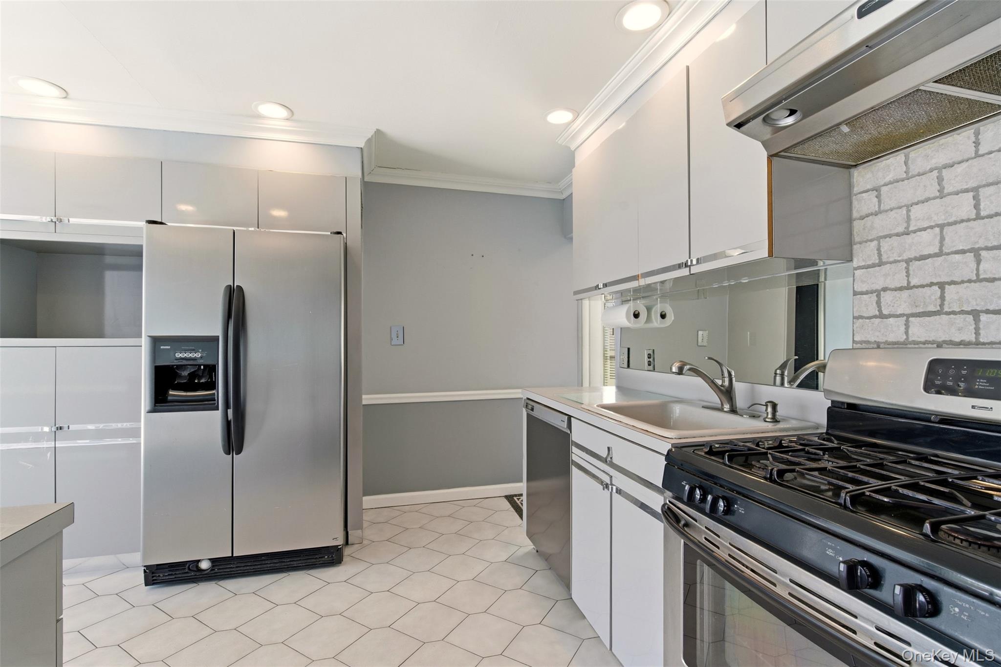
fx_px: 445
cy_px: 334
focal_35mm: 16
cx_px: 500
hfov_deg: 96.7
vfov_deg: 73.7
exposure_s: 1/60
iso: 250
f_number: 9
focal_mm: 16
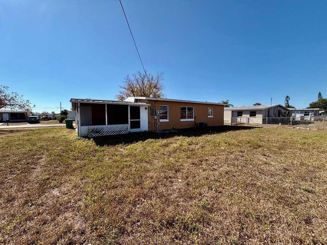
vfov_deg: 85.7
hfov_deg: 102.1
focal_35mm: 14
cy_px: 122
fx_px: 132
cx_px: 164
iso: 20
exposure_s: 1/928
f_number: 2.2
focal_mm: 2.22
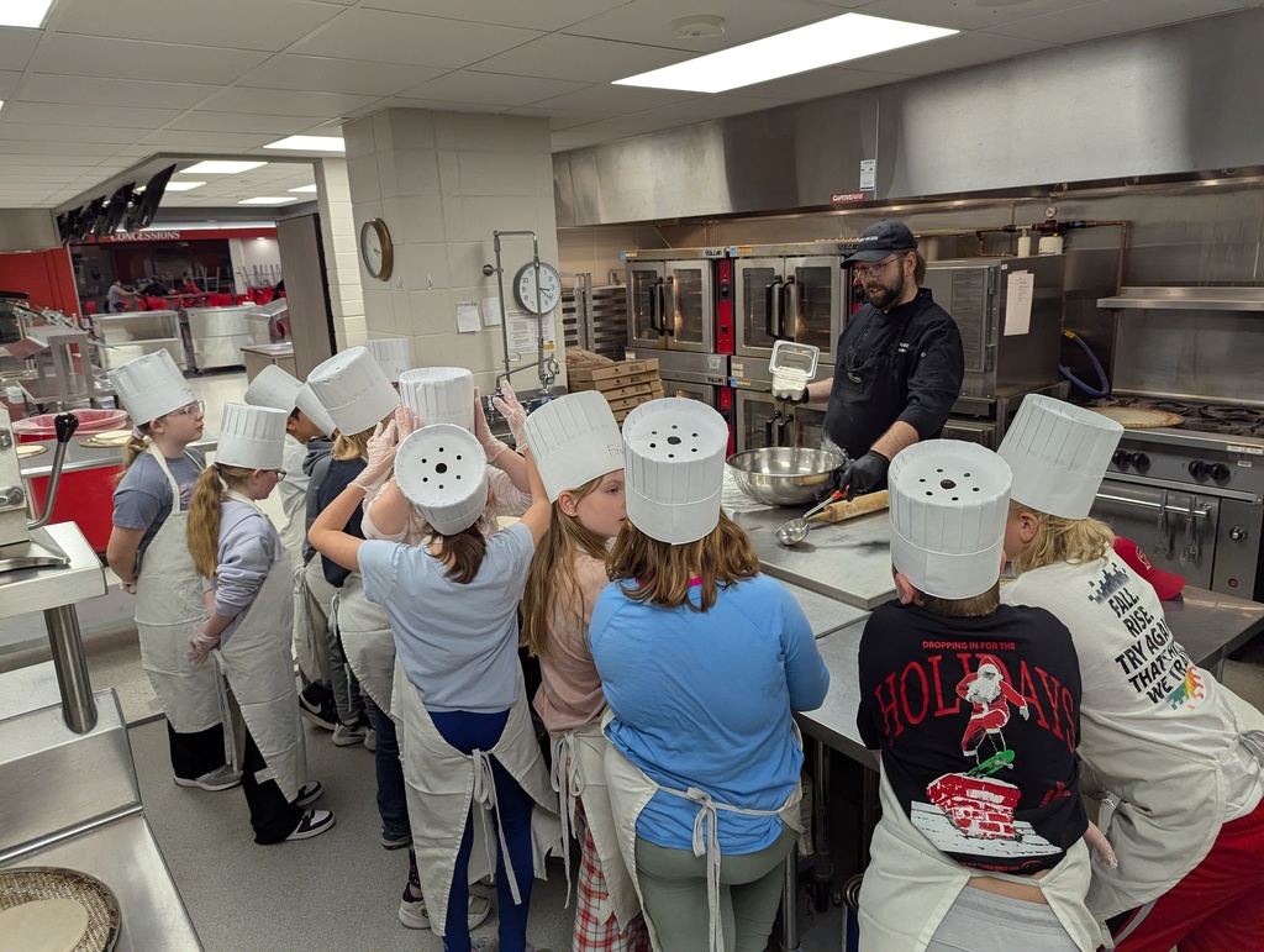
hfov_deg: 71.5
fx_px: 878
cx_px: 632
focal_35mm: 24
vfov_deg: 56.9
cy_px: 476
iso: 615
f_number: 1.85
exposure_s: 1/694
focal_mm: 6.81
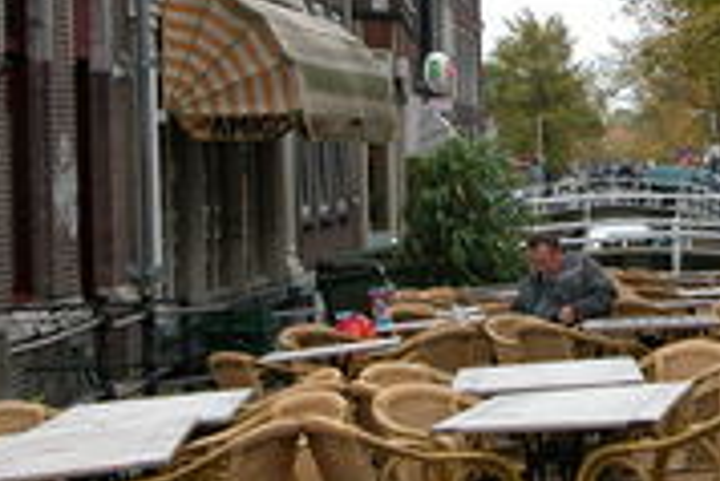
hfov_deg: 16.4
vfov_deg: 11.0
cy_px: 101
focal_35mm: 124
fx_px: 2482
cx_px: 595
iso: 100
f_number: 3.9
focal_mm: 13.7
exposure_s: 1/164
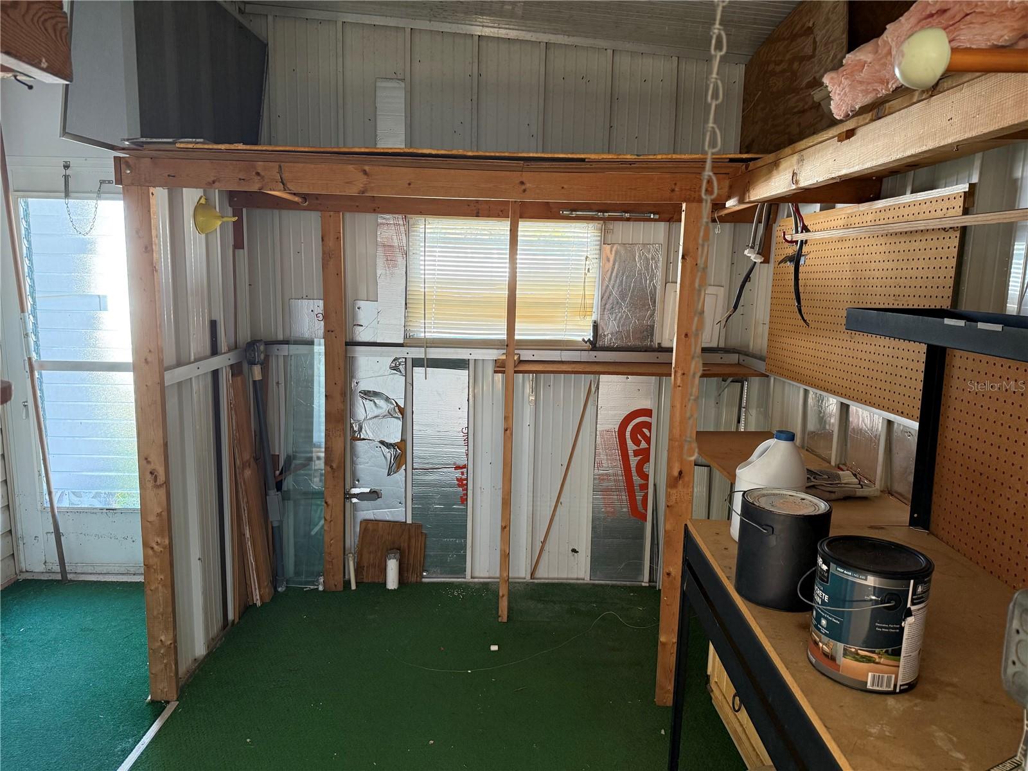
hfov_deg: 71.6
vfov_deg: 56.8
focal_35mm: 24
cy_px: 386
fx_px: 713
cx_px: 514
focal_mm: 6.76
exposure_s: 1/61
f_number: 1.78
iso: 200
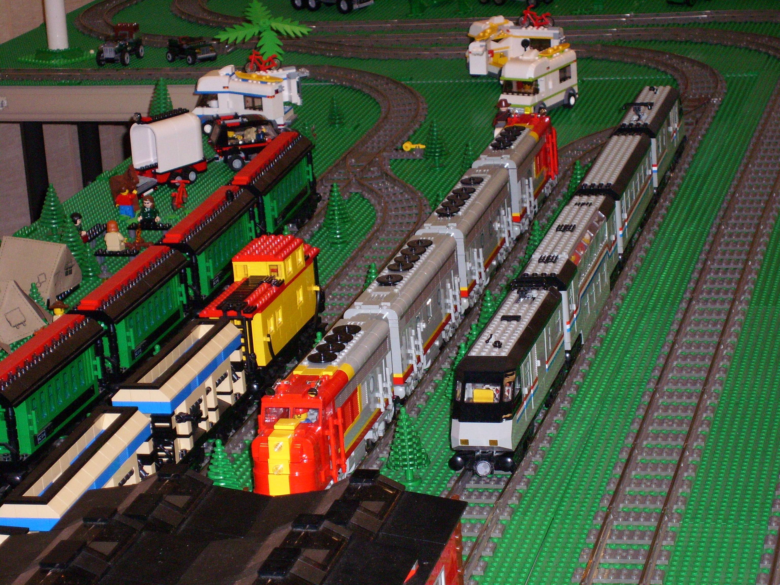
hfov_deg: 18.7
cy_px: 292
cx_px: 390
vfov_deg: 14.1
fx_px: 2366
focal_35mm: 105
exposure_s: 1/60
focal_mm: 17.4
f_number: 4.9
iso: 300
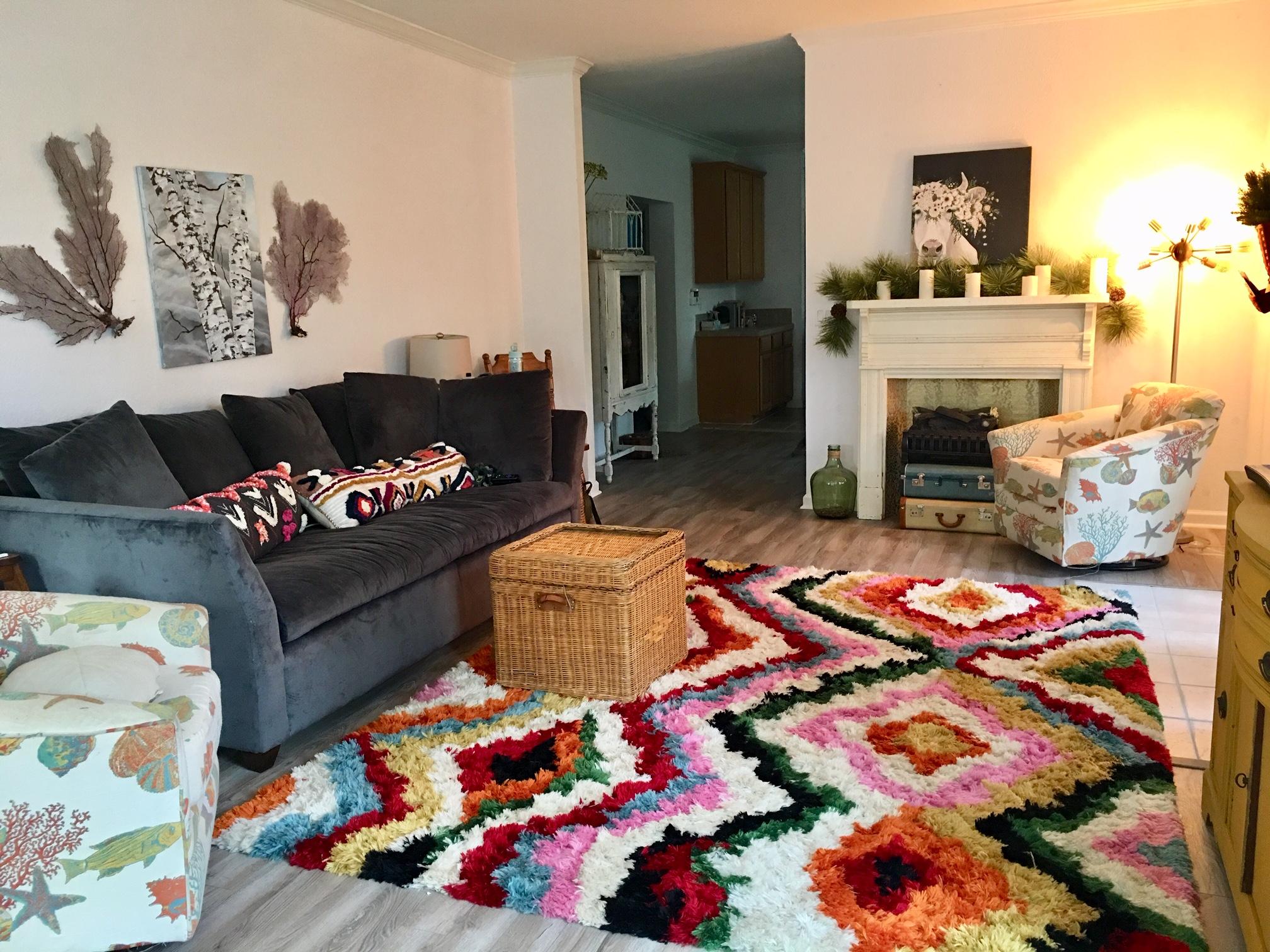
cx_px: 635
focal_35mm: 29
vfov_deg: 48.2
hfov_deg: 61.7
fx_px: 1064
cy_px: 476
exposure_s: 1/15
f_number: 2.2
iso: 80
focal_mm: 4.15
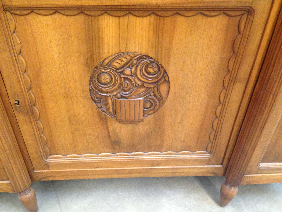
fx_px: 269
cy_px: 106
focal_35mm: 33
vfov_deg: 42.9
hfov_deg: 55.4
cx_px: 141
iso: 400
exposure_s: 1/20
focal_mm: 4.12
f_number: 2.4
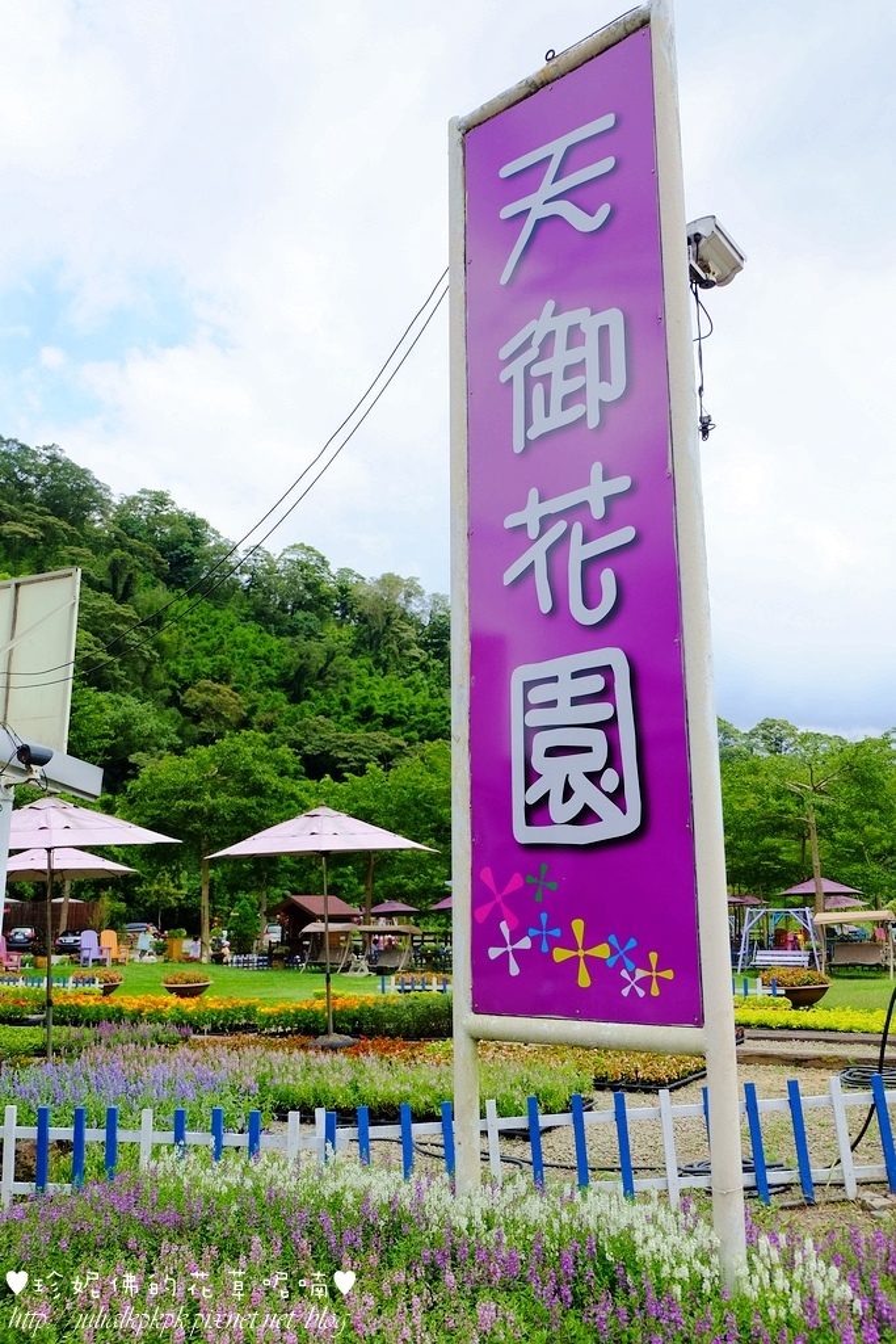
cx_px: 448
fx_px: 1082
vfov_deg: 63.7
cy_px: 672
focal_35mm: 29
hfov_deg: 45.0
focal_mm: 19.2
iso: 400
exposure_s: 1/1800
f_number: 3.8
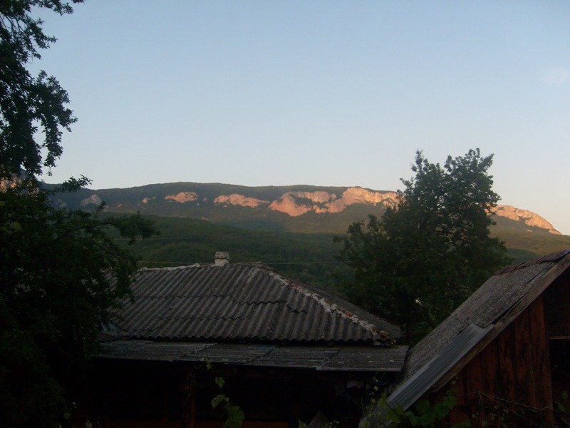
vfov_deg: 40.7
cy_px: 214
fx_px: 576
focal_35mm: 35
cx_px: 285
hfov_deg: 52.6
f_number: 7.1
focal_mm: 5.8
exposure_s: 1/60
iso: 80
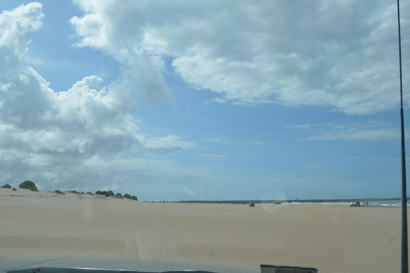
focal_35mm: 33
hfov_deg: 57.3
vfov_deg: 39.9
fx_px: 375
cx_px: 205
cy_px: 136
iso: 100
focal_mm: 22
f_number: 10
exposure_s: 1/400
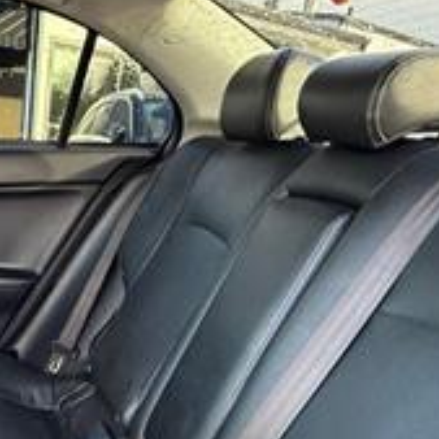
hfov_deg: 33.5
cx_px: 18
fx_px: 674
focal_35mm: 47
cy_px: 338
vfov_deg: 35.1
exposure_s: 1/60
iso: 400
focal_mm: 2.22
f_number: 2.2
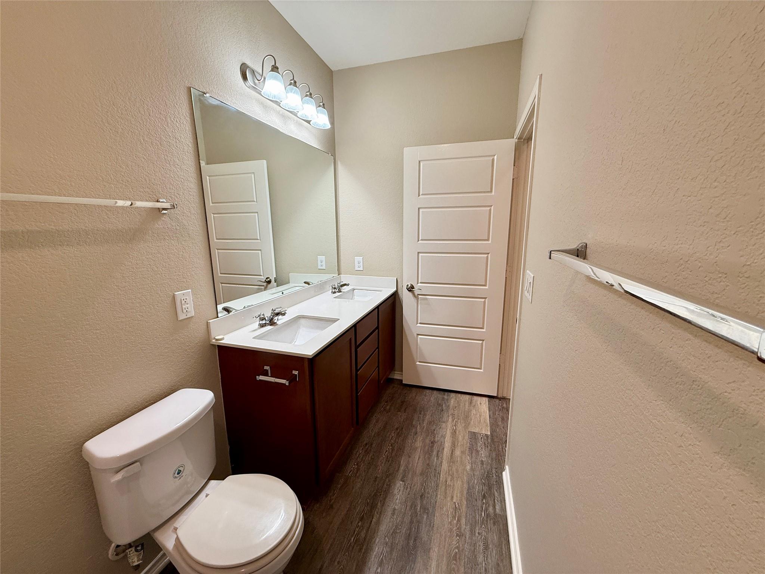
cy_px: 287
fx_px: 309
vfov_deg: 85.7
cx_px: 382
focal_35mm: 14
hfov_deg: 102.1
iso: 125
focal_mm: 2.22
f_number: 2.2
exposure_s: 1/120
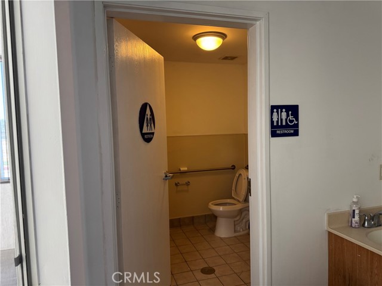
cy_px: 143
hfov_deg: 71.6
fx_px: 265
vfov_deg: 56.8
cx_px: 191
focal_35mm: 24
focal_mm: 6.76
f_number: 1.78
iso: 200
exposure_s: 1/60
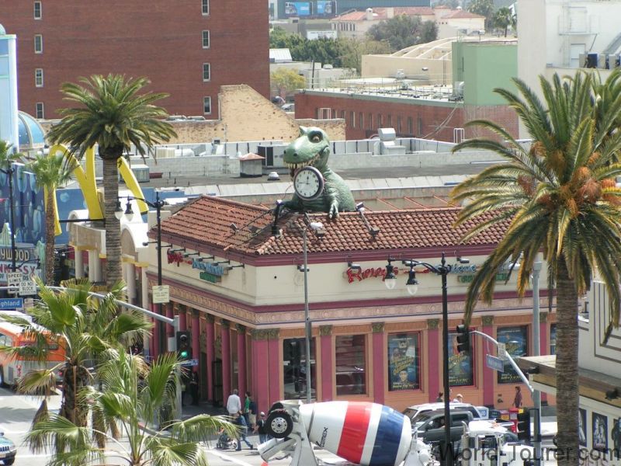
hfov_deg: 12.0
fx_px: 2942
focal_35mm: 164
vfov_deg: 9.1
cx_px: 310
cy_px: 233
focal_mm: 25.1
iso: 50
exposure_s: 1/320
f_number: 5
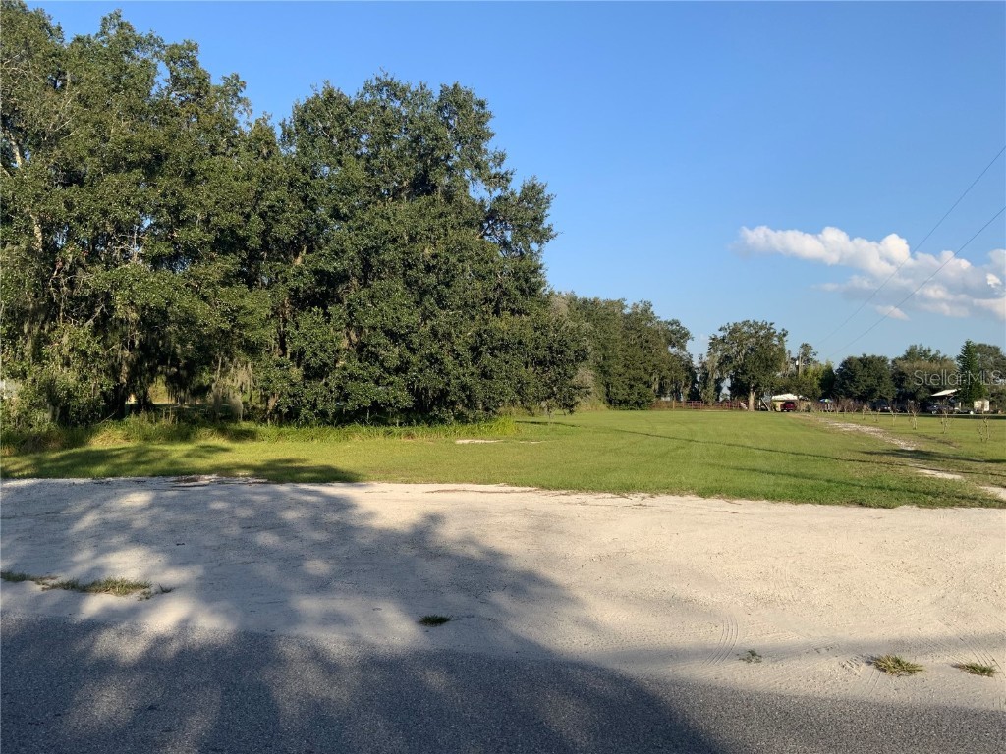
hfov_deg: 61.7
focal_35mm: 29
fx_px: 843
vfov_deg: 48.2
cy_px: 377
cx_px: 503
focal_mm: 3
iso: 16
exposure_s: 1/1451
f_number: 1.8
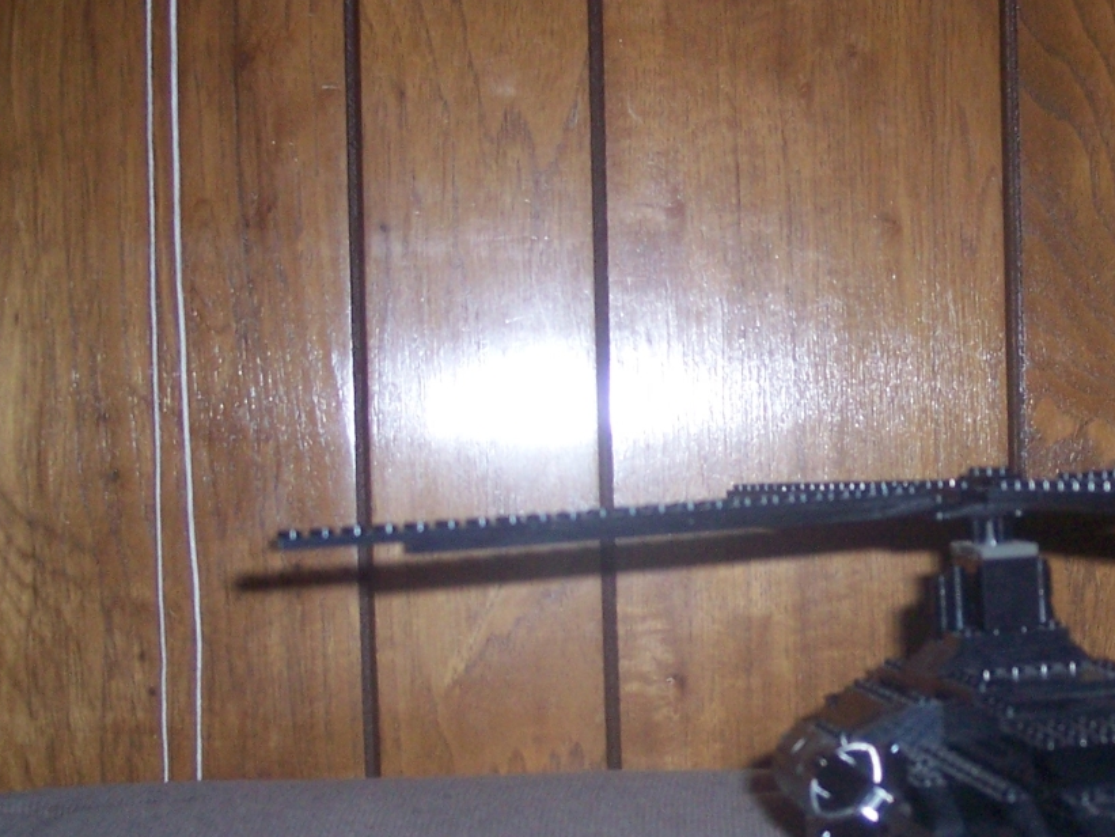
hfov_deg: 25.1
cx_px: 930
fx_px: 2448
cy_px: 541
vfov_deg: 19.3
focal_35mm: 76
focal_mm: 8
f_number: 2.8
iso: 140
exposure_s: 1/2
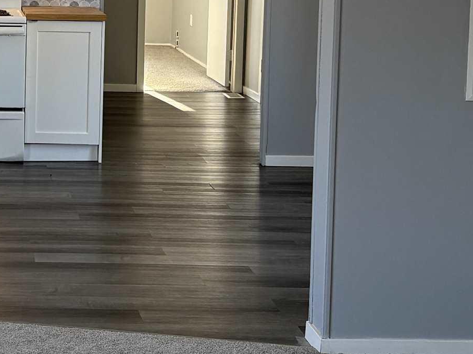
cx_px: -56
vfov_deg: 16.5
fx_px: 1202
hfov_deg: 21.1
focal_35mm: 88
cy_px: 19
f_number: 1.6
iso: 125
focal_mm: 5.96
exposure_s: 1/201
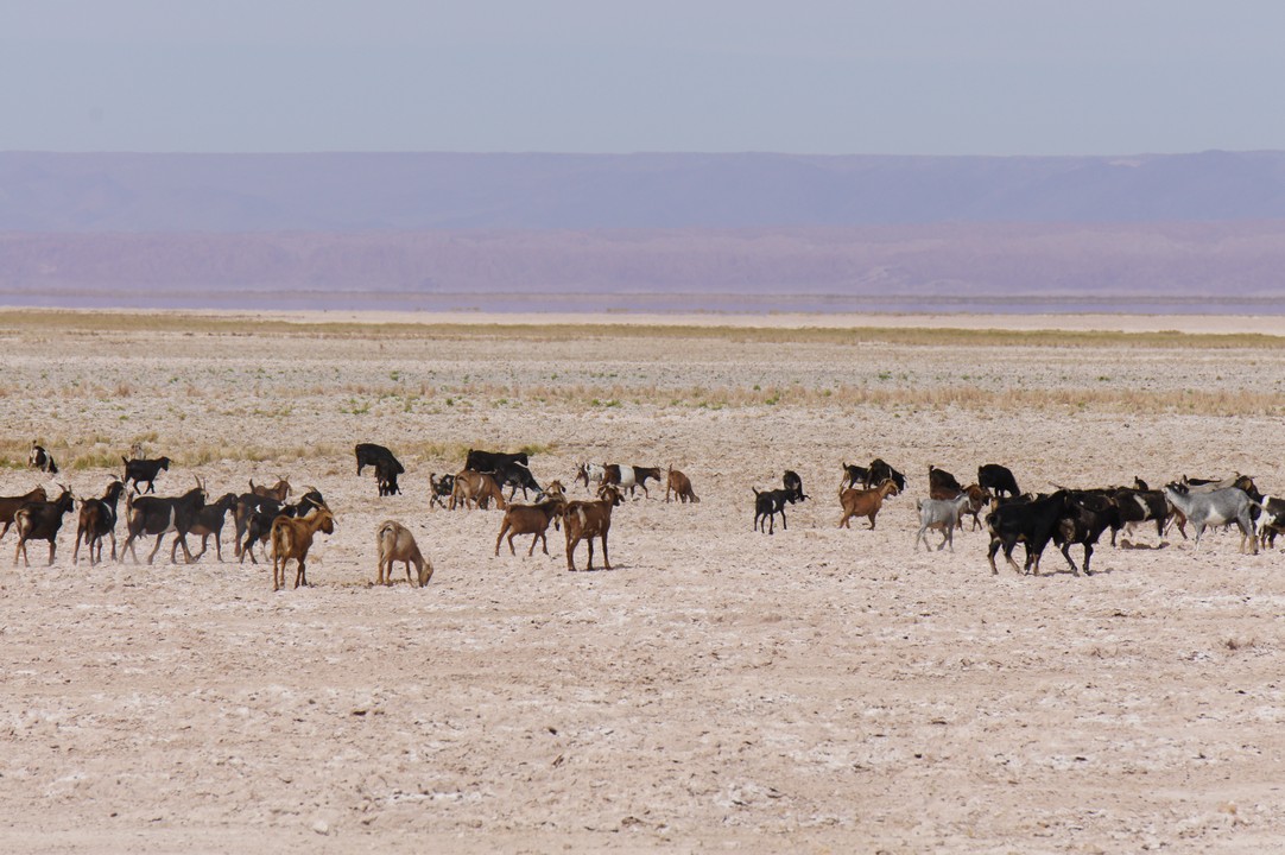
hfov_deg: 6.5
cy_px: 428
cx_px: 642
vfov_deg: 4.4
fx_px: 11236
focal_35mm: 315
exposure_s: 1/500
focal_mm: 210
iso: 200
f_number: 11
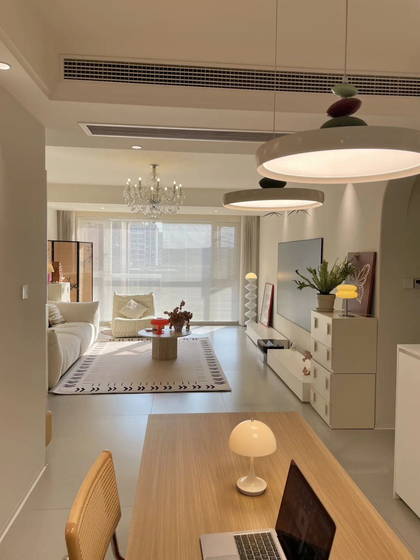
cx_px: 210
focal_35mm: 26
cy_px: 280
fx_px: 421
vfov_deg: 67.3
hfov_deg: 53.1
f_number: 1.6
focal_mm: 4.2
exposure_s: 1/427
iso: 32
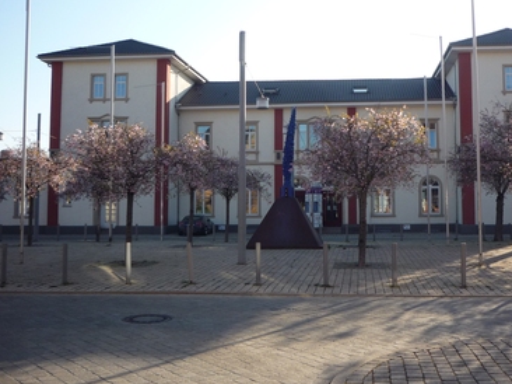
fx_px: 621
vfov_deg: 34.2
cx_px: 316
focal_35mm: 42
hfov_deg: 44.5
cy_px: 160
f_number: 4
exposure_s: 1/320
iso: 100
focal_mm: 5.2
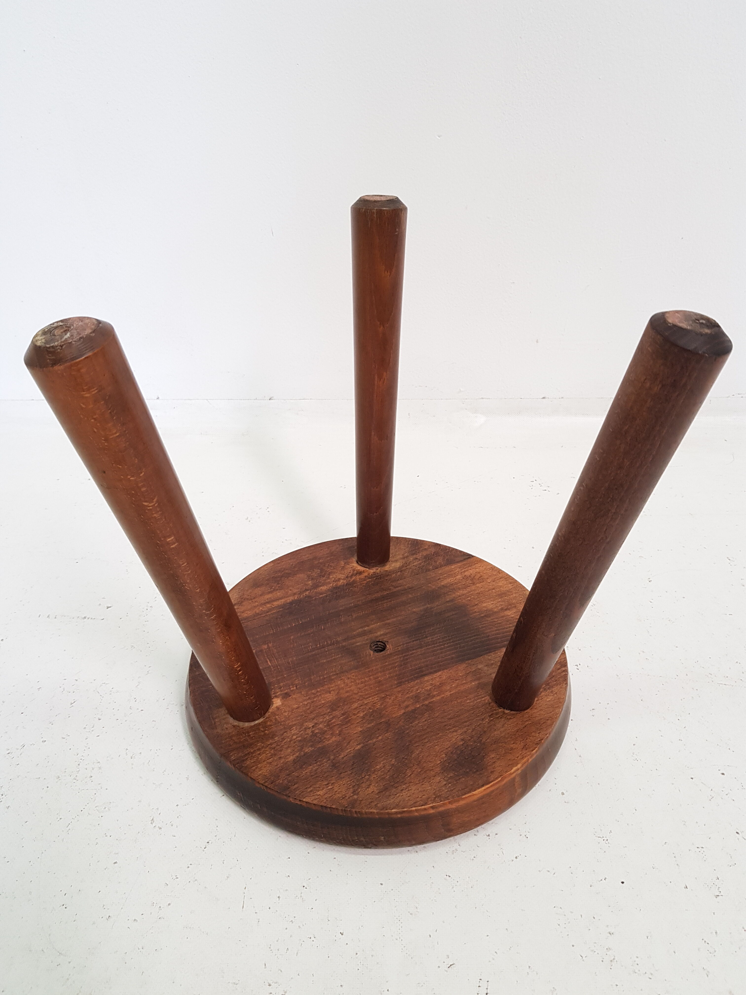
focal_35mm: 26
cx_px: 373
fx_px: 747
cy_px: 498
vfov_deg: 67.3
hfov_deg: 53.1
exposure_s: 1/50
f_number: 1.7
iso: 100
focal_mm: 4.2
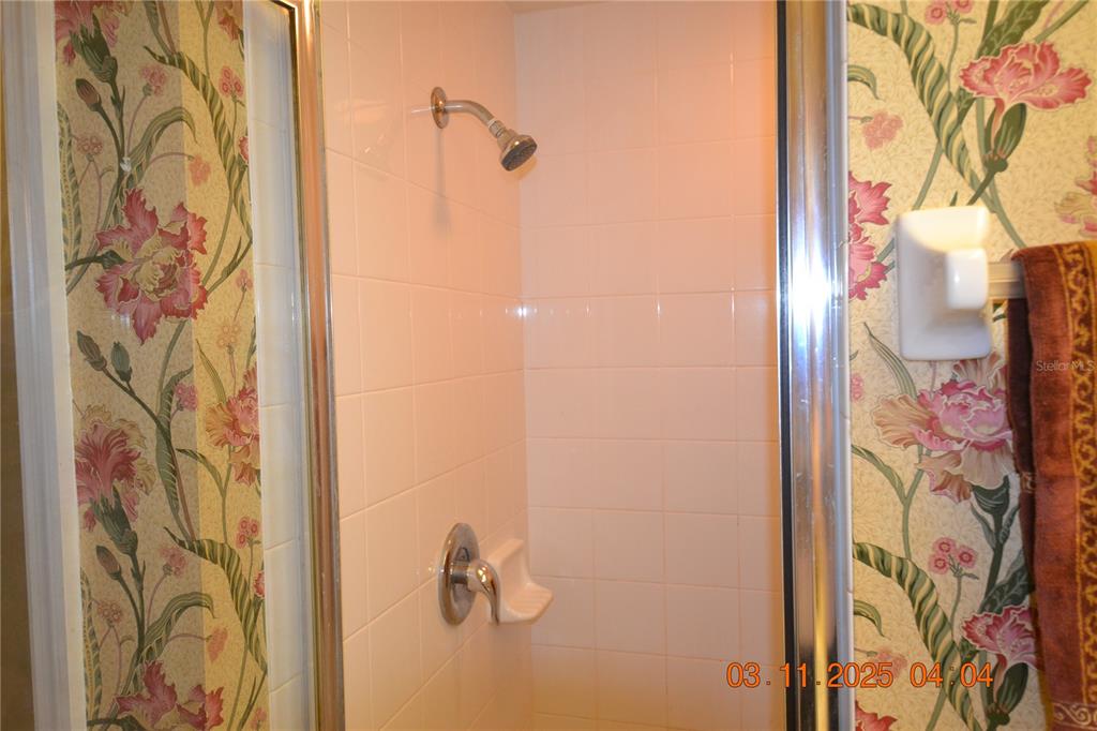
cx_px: 548
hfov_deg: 70.5
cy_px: 366
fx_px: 777
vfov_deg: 50.4
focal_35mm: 26
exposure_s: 1/60
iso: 1100
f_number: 4.2
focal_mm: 17
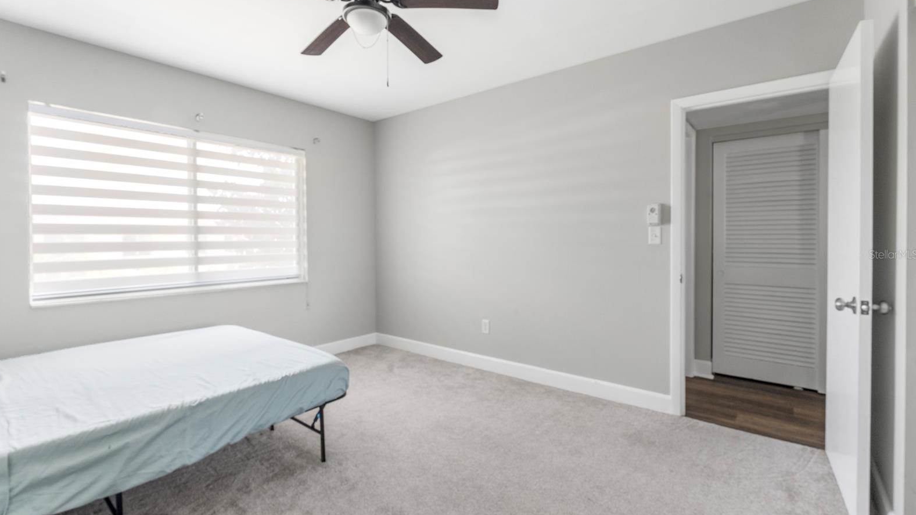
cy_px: 254
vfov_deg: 63.9
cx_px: 456
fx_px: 413
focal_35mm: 17
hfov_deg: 95.9
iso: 400
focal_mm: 16
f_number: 11
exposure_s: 1
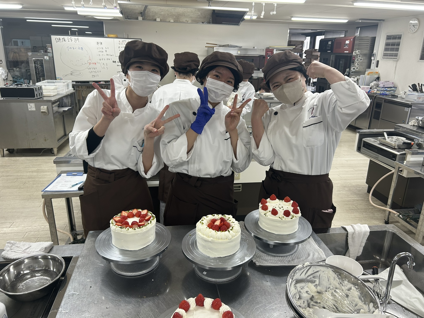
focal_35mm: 26
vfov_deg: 53.1
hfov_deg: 67.3
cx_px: 212
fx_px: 318
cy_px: 159
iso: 64
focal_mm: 5.7
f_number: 1.5
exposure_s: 1/120
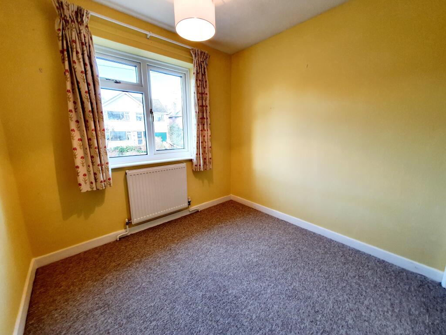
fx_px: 167
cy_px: 168
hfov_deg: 106.2
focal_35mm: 13
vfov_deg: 89.9
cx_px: 223
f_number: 2.2
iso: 80
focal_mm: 1.8
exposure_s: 1/50
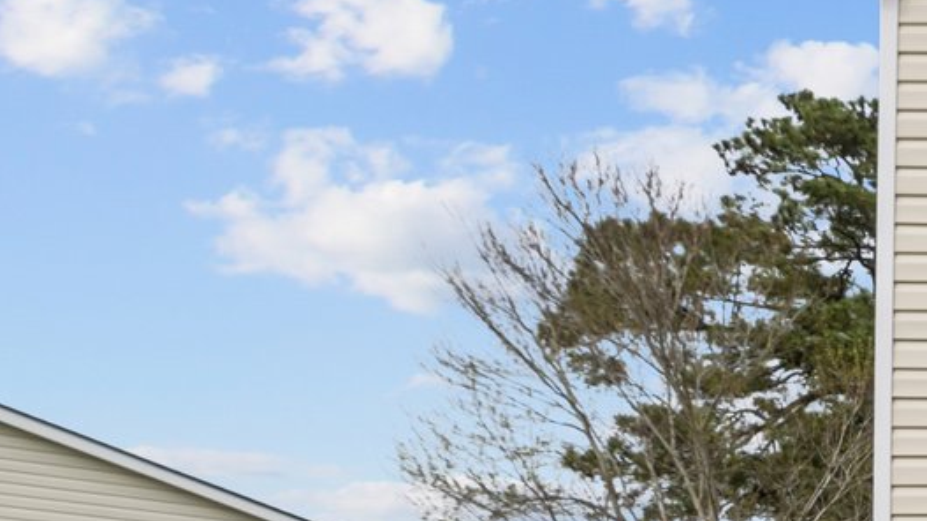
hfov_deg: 23.1
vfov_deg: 18.8
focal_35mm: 57
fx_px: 1401
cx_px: 1602
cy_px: 761
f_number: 9
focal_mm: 14
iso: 400
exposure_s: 1/640
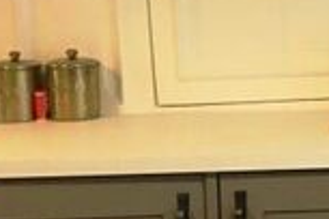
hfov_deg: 12.7
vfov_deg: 9.9
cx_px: 690
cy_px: 50
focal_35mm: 138
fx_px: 1261
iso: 200
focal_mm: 4.15
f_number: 2.2
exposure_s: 1/20
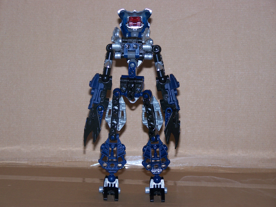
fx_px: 933
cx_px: 138
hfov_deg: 16.8
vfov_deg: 12.7
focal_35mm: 117
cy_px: 104
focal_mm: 19.4
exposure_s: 1/100
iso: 80
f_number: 3.2
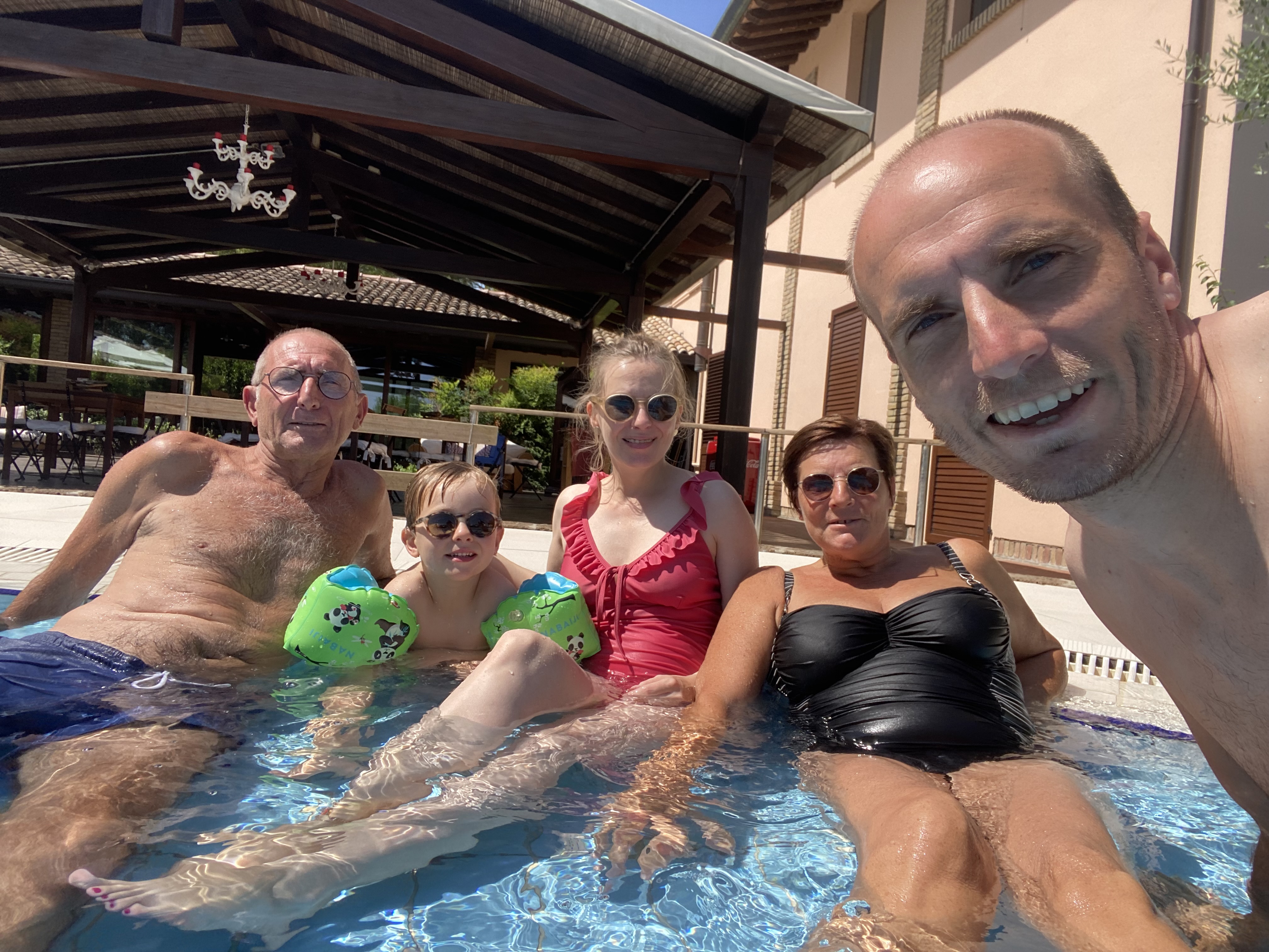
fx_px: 843
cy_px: 476
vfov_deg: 58.9
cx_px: 634
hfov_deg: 73.9
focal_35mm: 23
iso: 25
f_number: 2.2
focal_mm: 2.71
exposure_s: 1/761
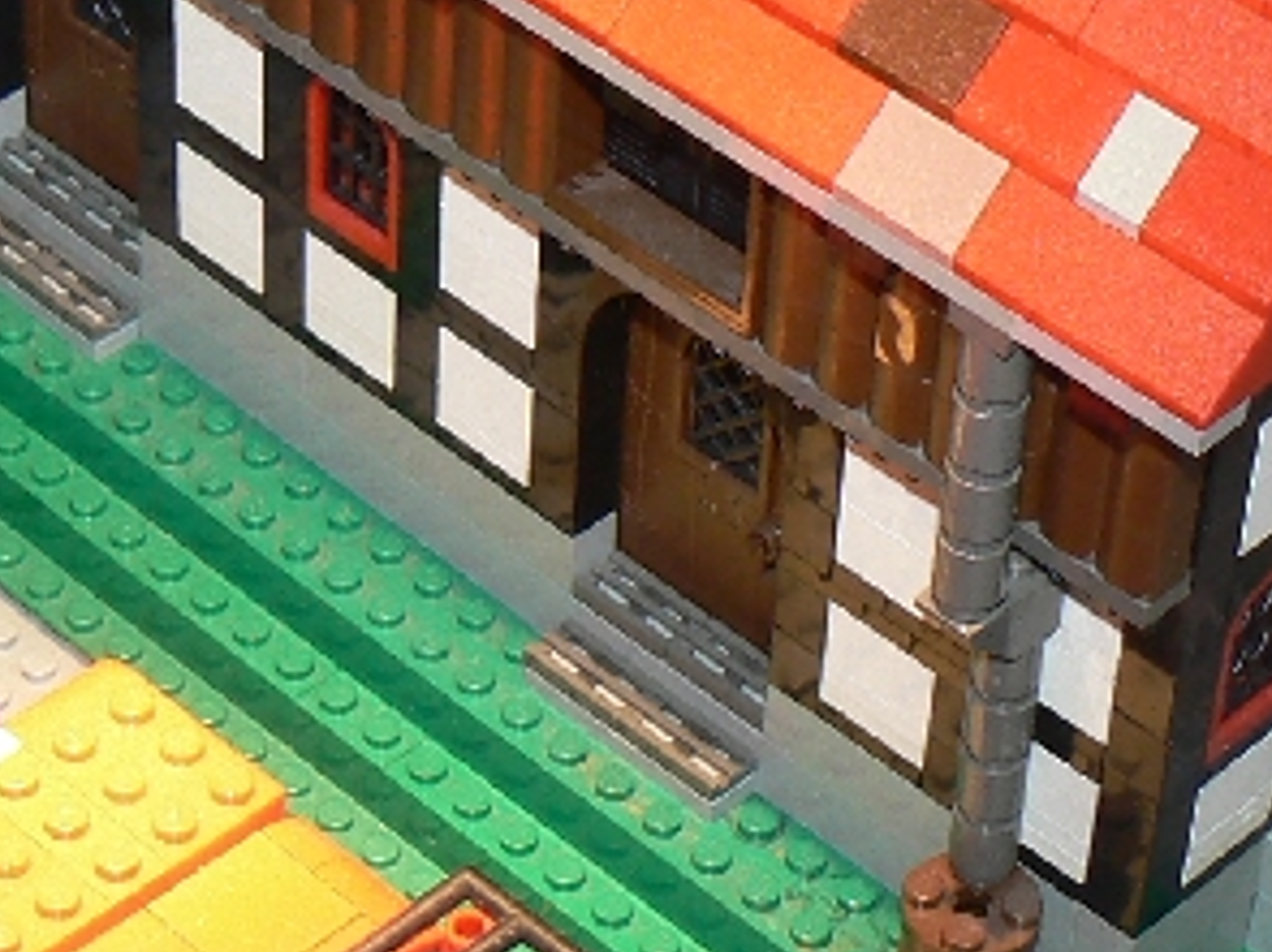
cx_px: 285
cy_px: 168
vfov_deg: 11.8
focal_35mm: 125
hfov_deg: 15.7
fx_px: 4591
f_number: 2.8
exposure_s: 1/30
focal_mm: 6
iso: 100
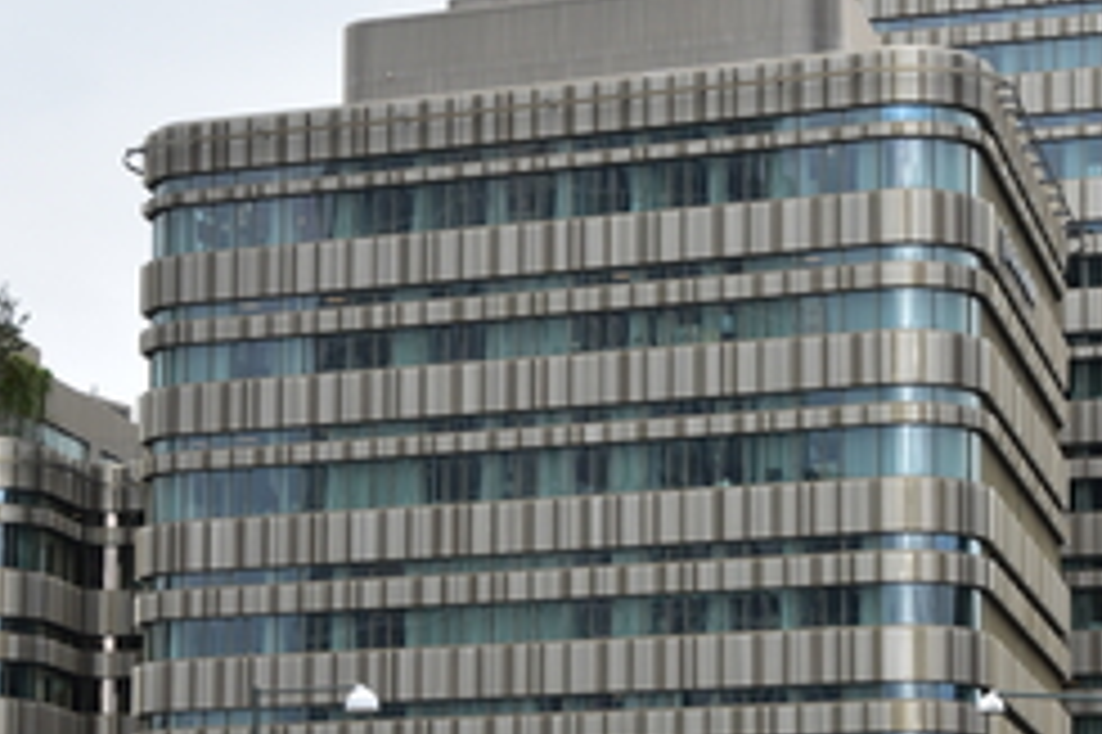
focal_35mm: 147
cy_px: 459
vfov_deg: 9.3
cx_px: 477
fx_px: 4497
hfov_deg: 14.0
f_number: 11
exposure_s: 1/100
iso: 200
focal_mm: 40
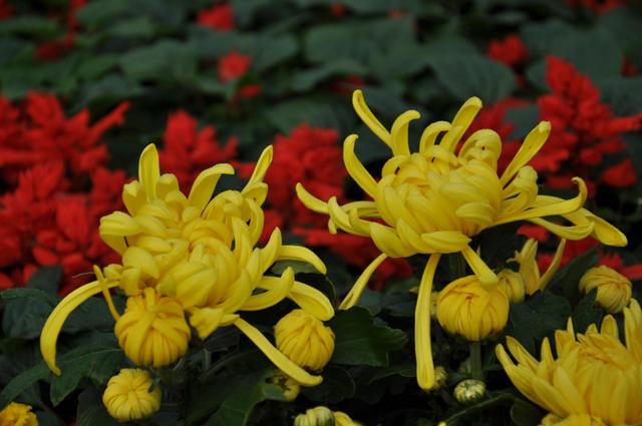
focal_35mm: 105
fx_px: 1870
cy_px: 213
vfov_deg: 13.0
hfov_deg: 19.5
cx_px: 321
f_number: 5.3
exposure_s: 1/800
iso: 200
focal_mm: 70
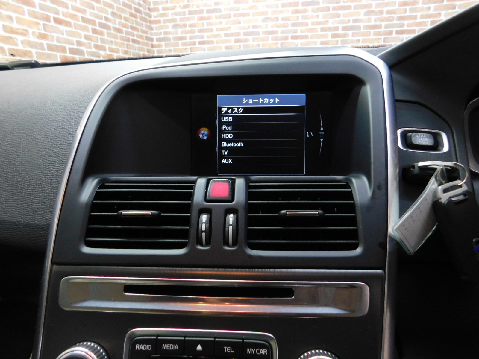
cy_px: 180
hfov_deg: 73.9
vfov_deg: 58.9
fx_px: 318
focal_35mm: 23
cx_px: 240
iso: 400
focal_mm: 4
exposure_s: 1/15
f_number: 3
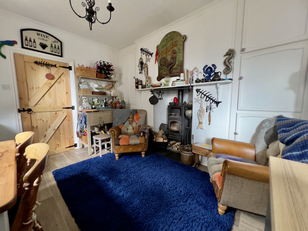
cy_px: 116
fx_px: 116
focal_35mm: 13
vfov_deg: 89.9
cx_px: 154
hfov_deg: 106.2
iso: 640
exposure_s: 1/60
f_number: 1.8
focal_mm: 1.57
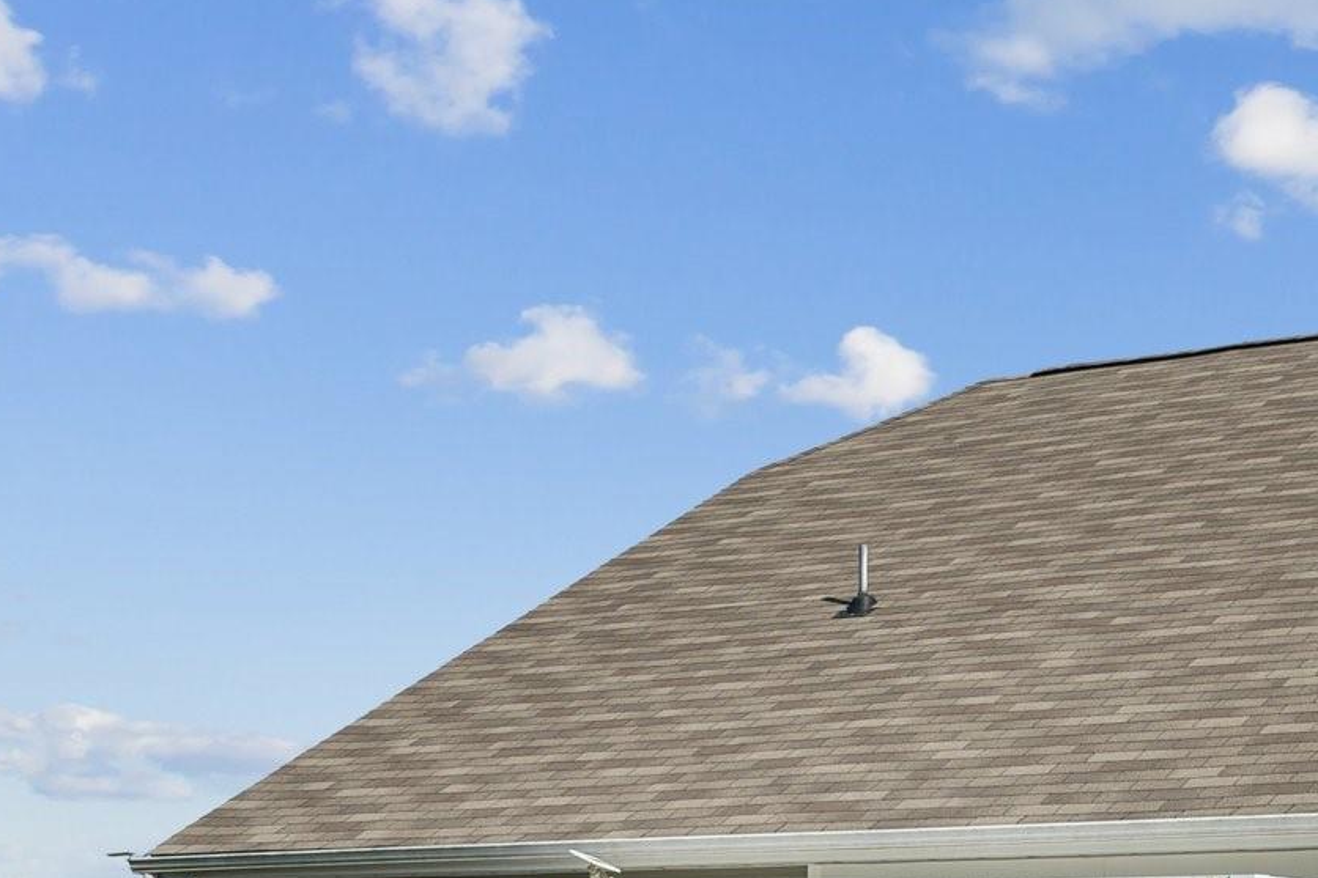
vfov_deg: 18.3
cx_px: 1192
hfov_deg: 27.4
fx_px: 2599
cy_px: 1039
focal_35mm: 71
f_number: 5
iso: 100
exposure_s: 1/800
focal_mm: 29
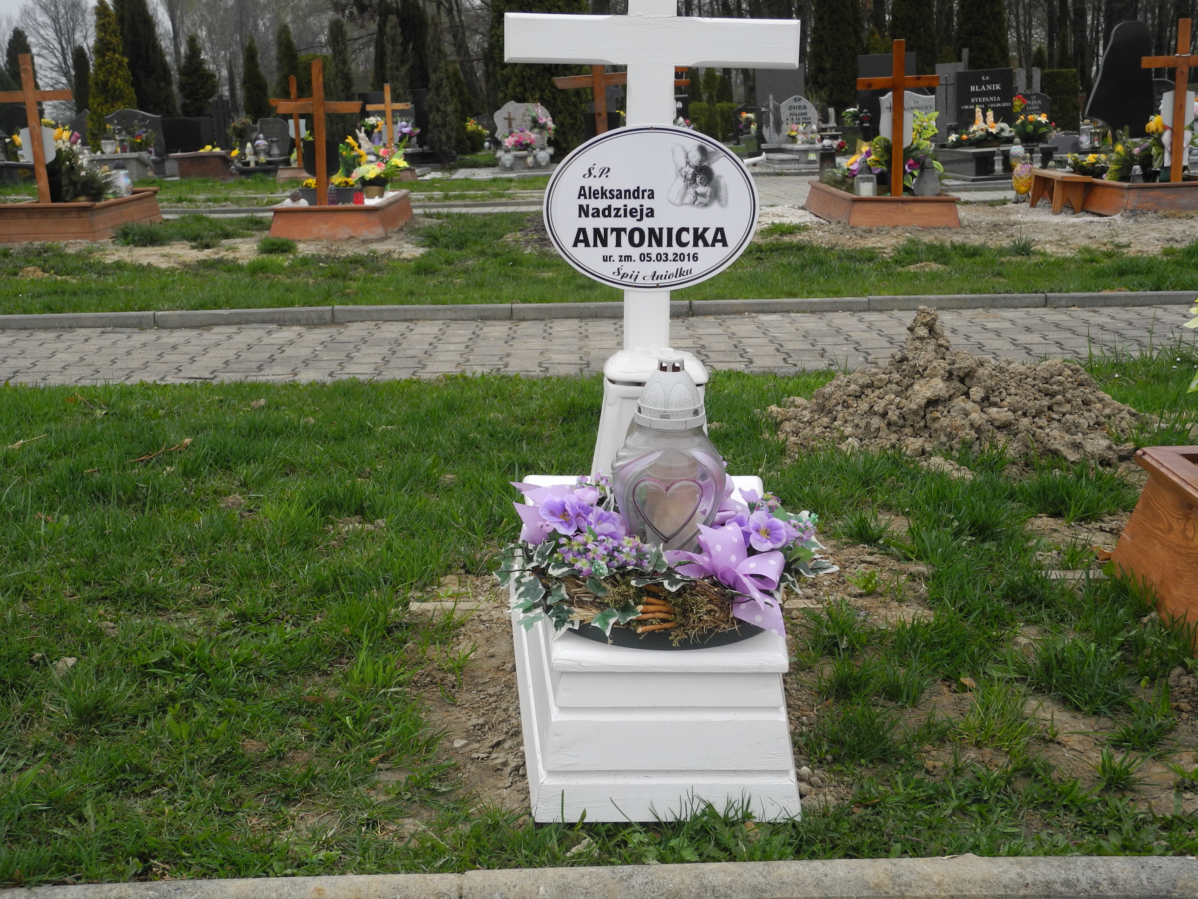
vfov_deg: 32.2
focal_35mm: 45
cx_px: 599
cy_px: 450
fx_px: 1557
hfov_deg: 42.1
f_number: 3.2
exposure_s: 1/320
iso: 100
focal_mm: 9.7
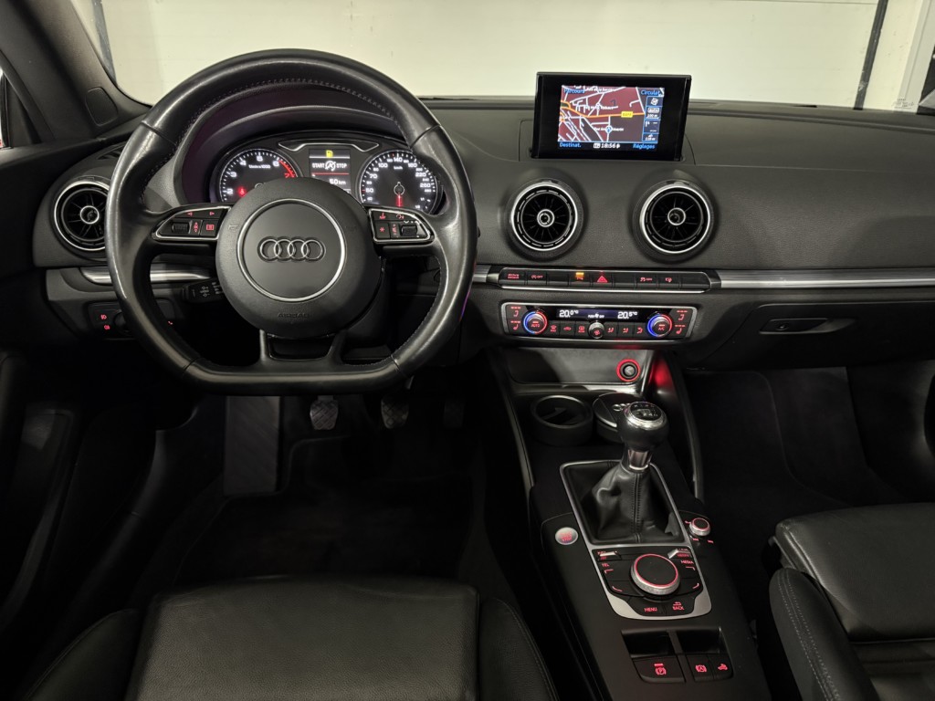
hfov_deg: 71.6
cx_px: 468
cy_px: 350
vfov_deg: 56.8
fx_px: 648
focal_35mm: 24
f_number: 1.78
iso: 1250
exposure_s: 1/25
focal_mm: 6.76
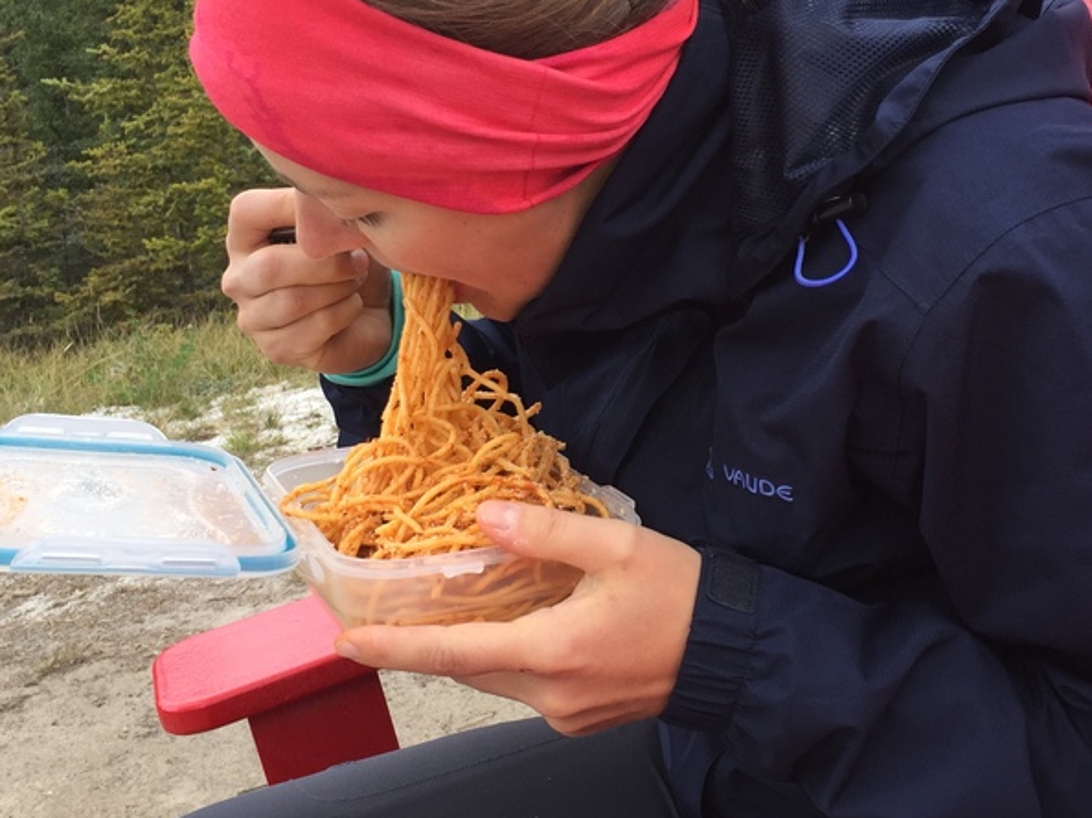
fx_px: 1577
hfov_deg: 38.1
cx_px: 616
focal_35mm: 50
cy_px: 335
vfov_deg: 29.0
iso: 32
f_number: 2.2
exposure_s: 1/388
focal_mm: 4.15
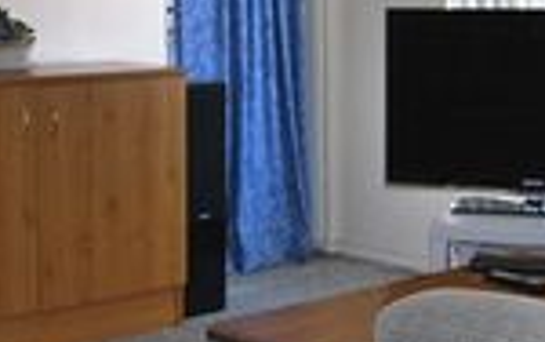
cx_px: 200
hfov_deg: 24.0
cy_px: 31
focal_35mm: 86
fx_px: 1278
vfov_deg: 15.0
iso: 200
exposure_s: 1/60
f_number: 3.5
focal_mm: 18
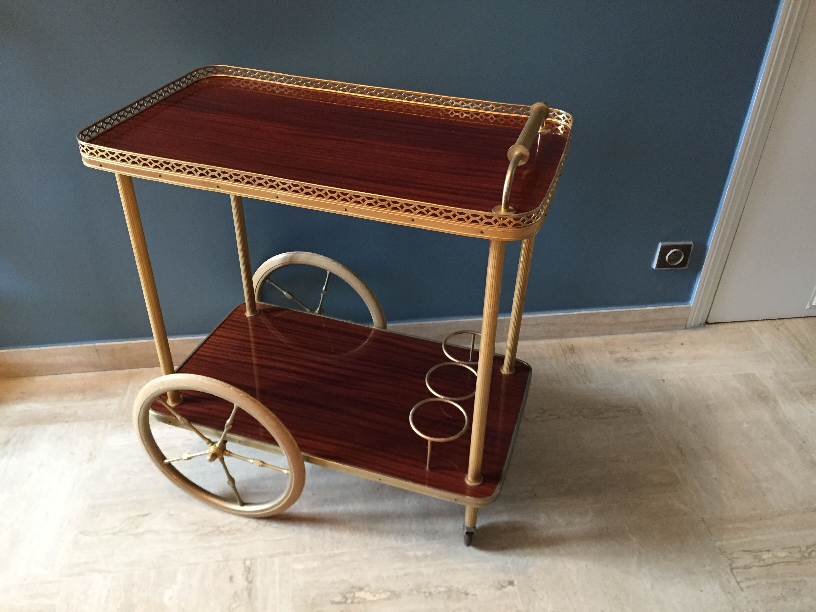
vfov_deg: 48.2
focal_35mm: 29
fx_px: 684
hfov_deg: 61.7
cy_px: 306
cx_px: 408
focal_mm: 4.15
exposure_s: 1/20
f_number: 2.2
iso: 250
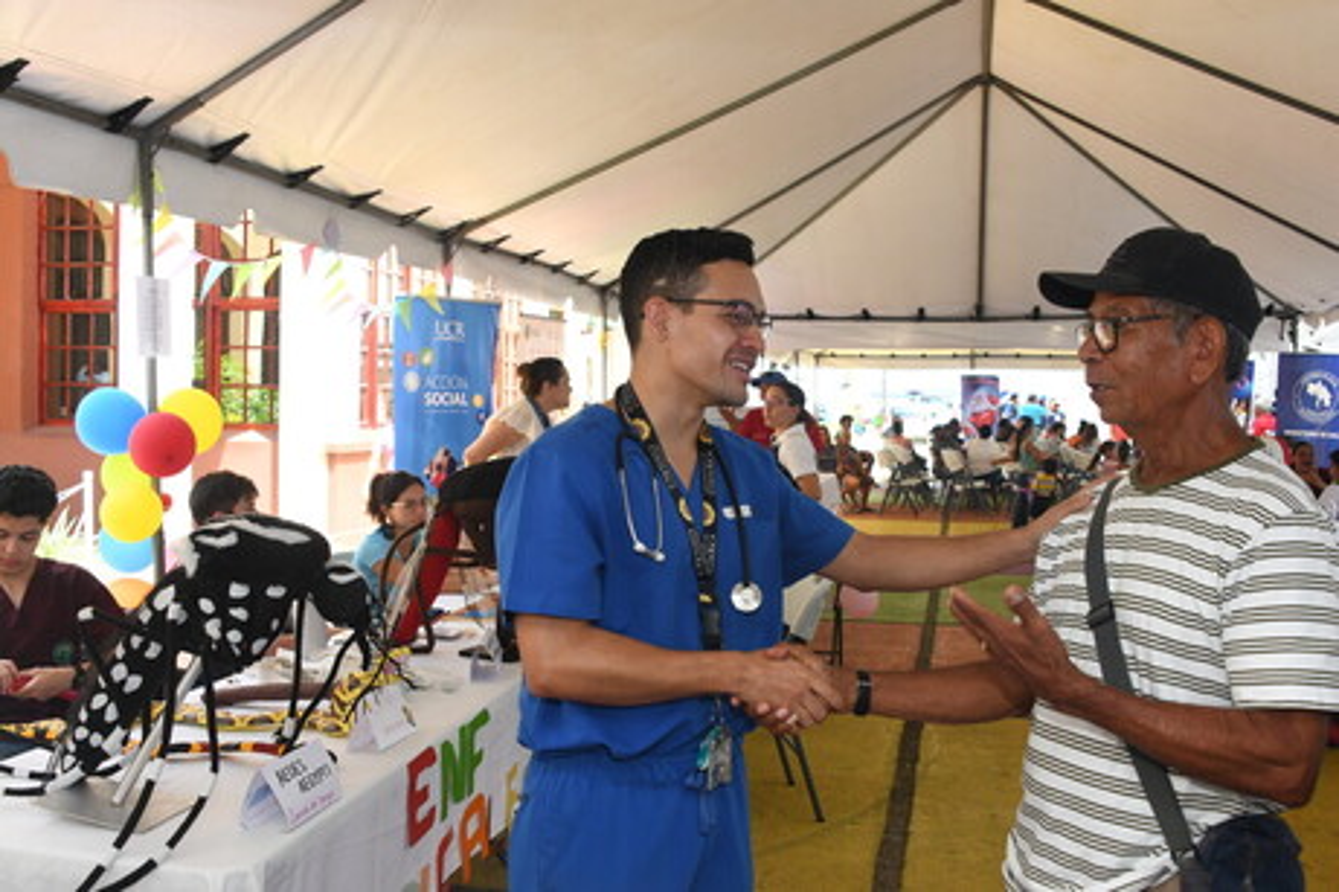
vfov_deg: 39.9
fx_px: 1227
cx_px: 670
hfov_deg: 57.2
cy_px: 446
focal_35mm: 33
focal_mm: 28
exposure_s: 1/160
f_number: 7.1
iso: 500
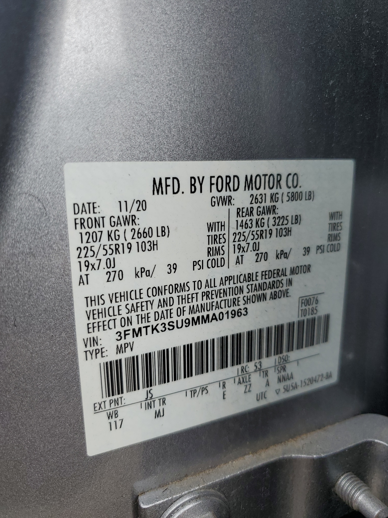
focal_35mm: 26
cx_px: 194
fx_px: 389
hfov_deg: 53.1
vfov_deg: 67.3
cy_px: 259
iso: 50
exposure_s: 1/909
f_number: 1.5
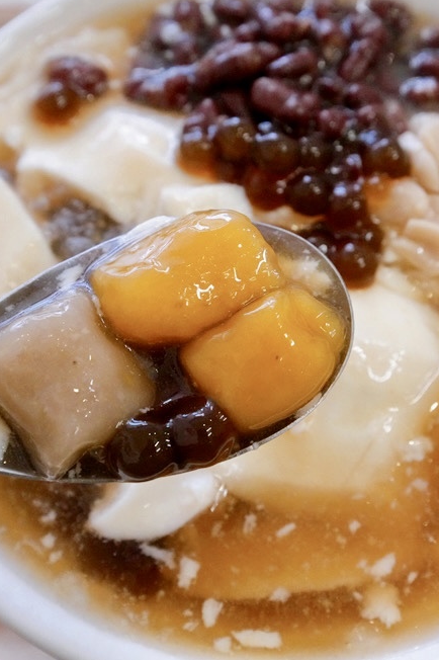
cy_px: 316
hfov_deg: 30.3
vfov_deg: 44.5
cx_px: 285
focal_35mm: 44
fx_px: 806
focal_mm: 28
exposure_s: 1/160
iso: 6400
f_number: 6.3
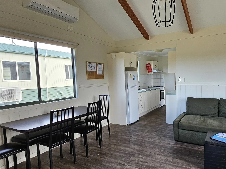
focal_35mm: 21
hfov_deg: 76.8
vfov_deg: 63.4
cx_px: 148
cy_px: 90
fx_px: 137
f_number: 2.2
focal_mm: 2.2
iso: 125
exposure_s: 1/100
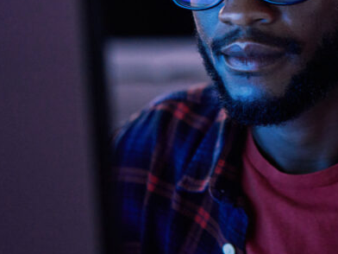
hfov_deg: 13.8
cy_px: -13
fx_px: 1347
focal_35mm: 138
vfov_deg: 10.6
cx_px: 425
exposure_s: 1/60
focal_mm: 55
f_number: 1.8
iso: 800
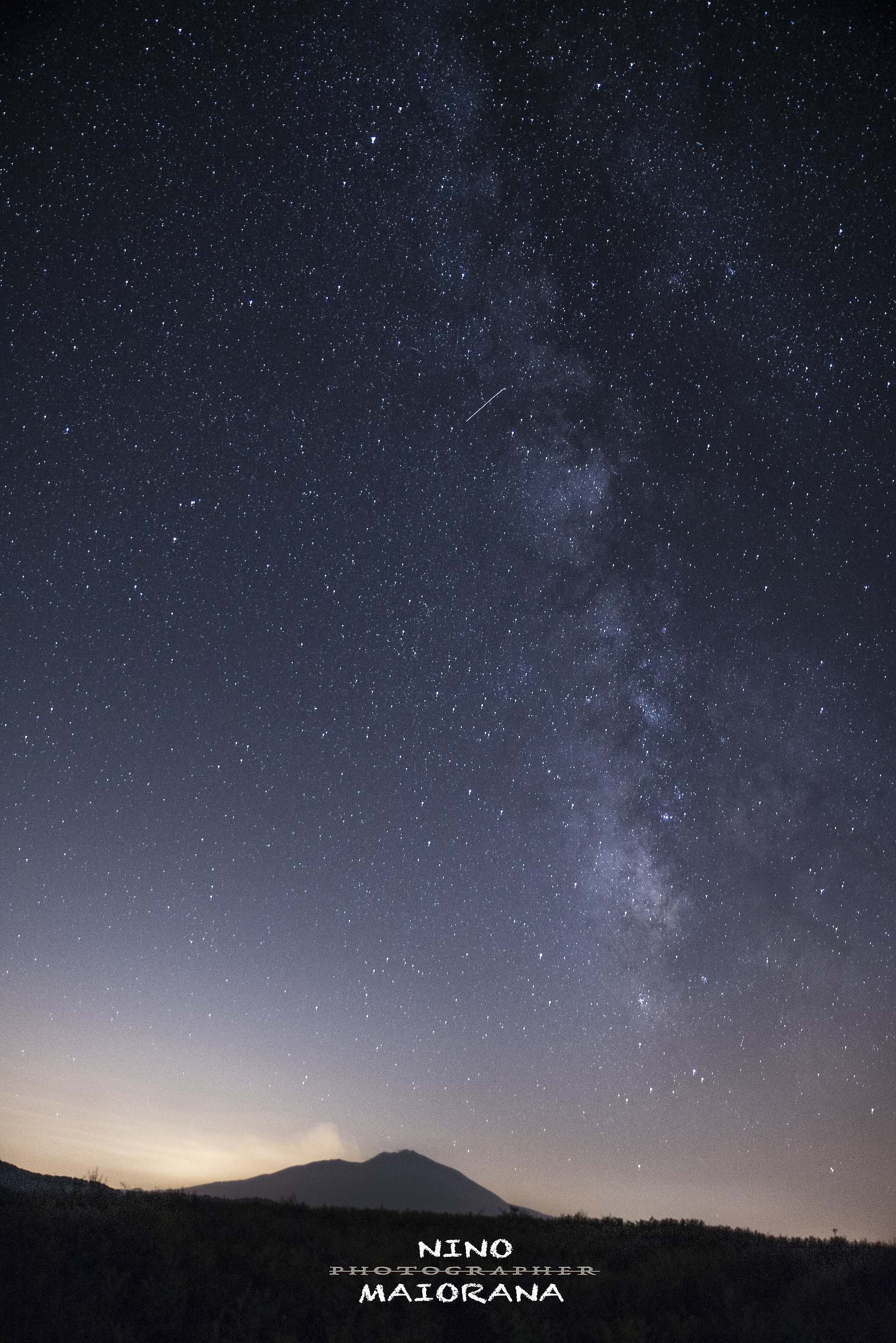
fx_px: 895
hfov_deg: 53.2
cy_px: 672
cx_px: 448
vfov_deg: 73.7
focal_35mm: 24
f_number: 2.8
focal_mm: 24
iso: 1600
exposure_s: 15
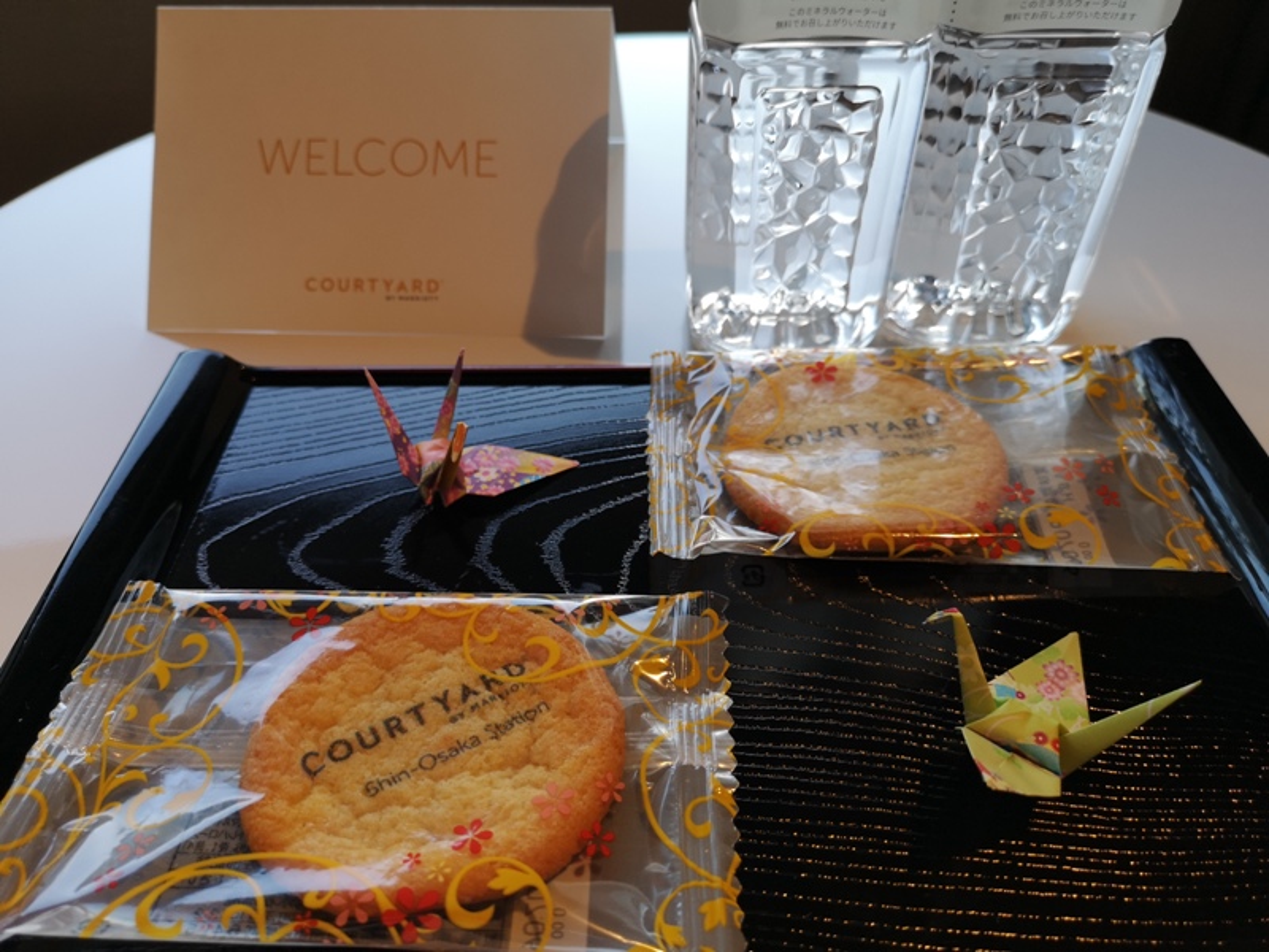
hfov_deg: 65.3
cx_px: 634
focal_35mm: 27
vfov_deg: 51.4
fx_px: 990
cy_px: 476
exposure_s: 1/50
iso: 80
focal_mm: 3.95
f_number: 1.8
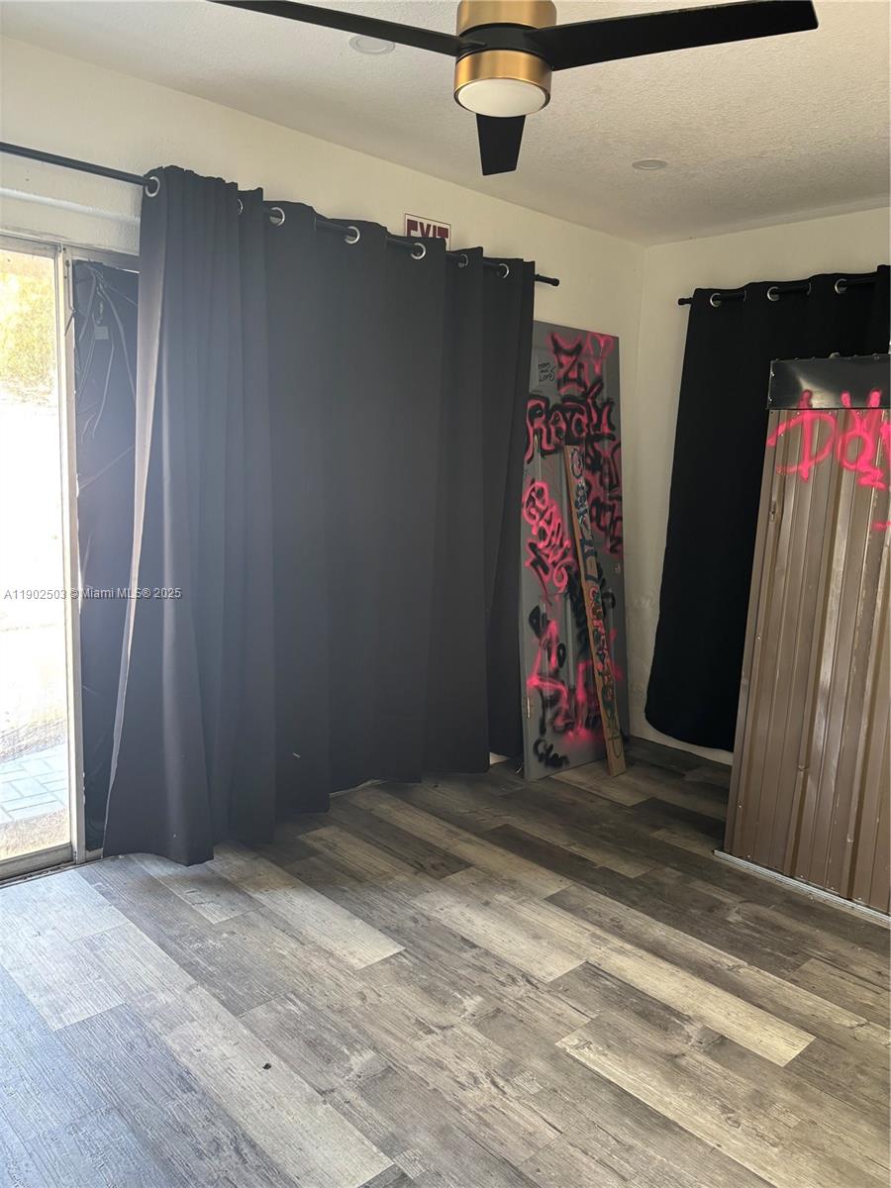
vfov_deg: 67.3
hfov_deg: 53.1
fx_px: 892
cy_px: 594
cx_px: 446
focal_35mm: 26
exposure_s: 1/60
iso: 160
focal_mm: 5.96
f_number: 1.6
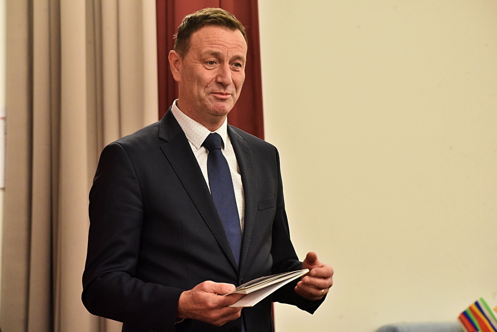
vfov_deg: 8.9
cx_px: 248
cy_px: 166
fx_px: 2141
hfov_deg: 13.2
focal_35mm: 155
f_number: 7.1
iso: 5000
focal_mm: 155
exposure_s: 1/200
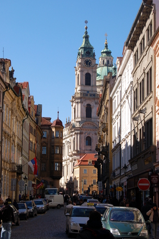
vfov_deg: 25.4
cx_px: 75
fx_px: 532
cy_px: 120
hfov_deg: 17.0
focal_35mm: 80
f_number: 9
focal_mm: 50
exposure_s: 1/320
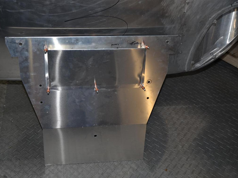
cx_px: 103
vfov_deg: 31.5
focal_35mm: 46
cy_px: 89
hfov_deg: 41.2
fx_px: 316
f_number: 4
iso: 100
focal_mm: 28
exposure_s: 1/60
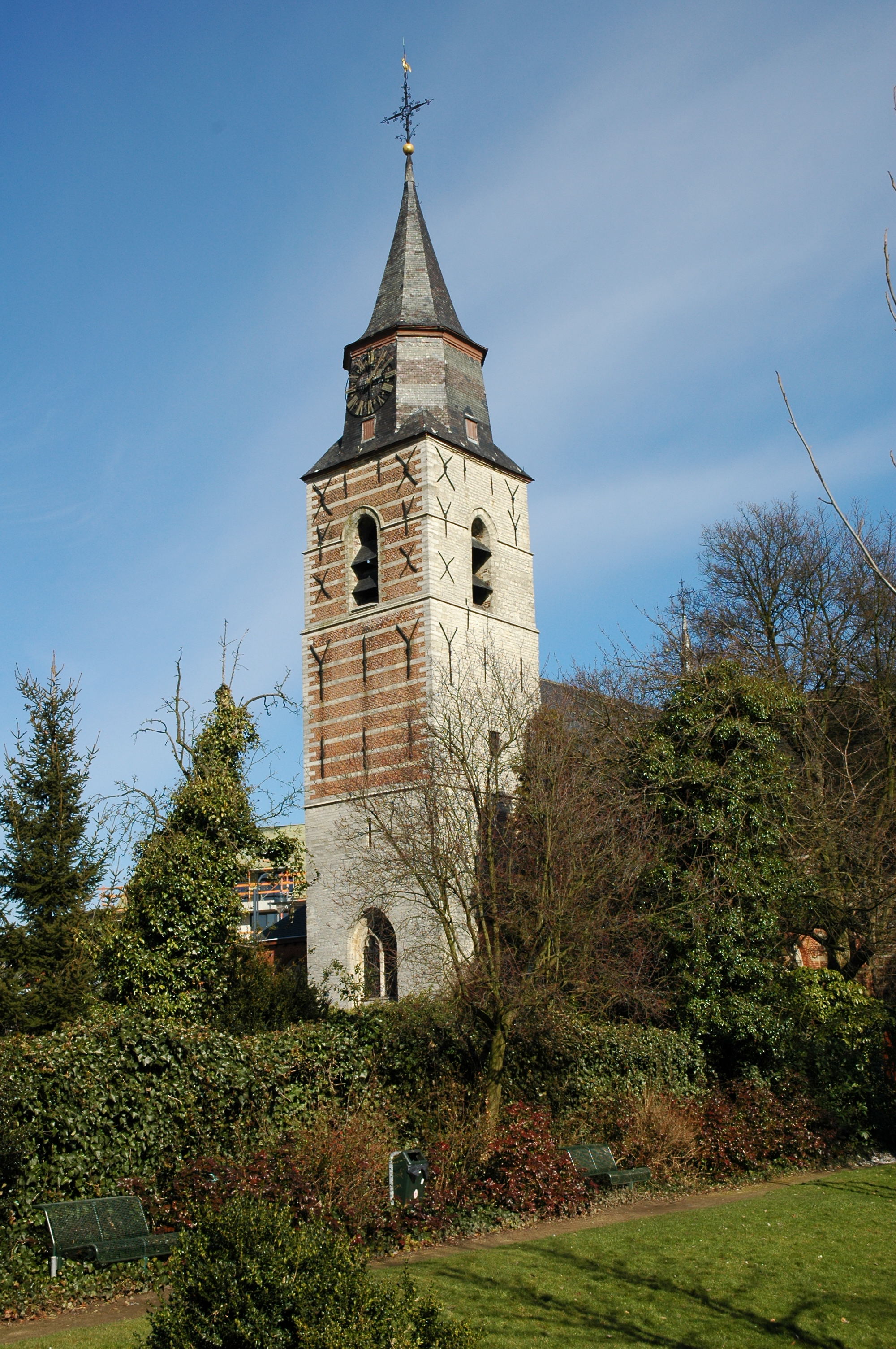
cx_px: 448
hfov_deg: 30.8
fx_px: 1627
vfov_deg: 45.0
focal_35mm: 44
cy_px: 674
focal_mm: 29
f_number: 9
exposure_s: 1/320
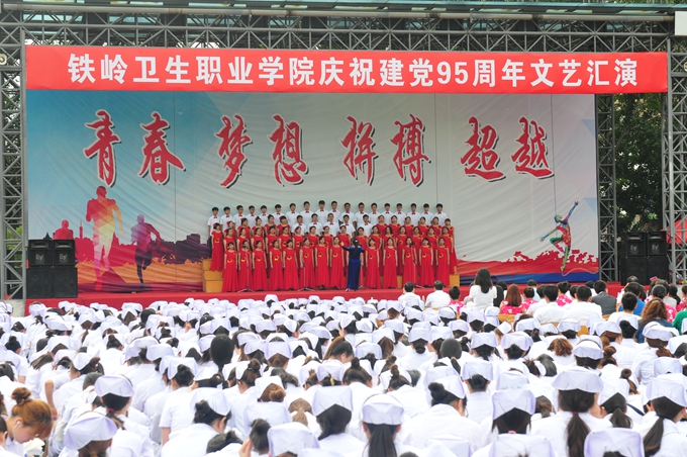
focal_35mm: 78
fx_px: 1487
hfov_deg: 26.0
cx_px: 344
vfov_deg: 17.5
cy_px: 228
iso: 250
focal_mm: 52
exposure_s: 1/200
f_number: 7.1
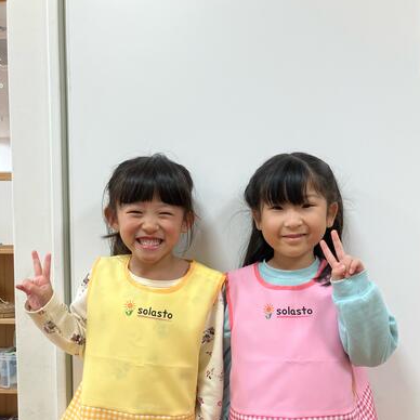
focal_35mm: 34
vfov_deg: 47.7
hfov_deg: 48.4
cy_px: 280
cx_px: 213
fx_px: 467
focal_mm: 3.99
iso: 80
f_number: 1.8
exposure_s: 1/113
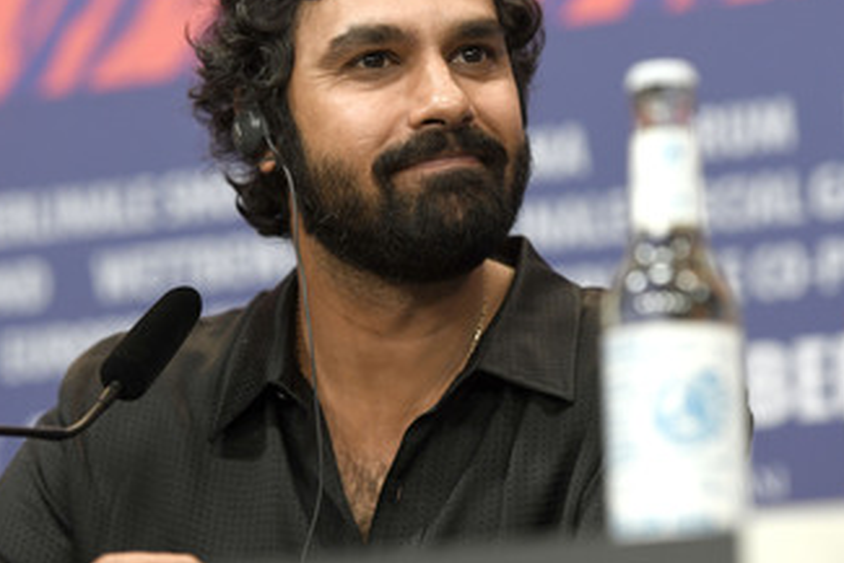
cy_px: 208
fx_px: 4386
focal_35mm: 187
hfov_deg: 11.0
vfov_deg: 7.3
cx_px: 362
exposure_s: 1/320
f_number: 4
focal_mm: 135
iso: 1250
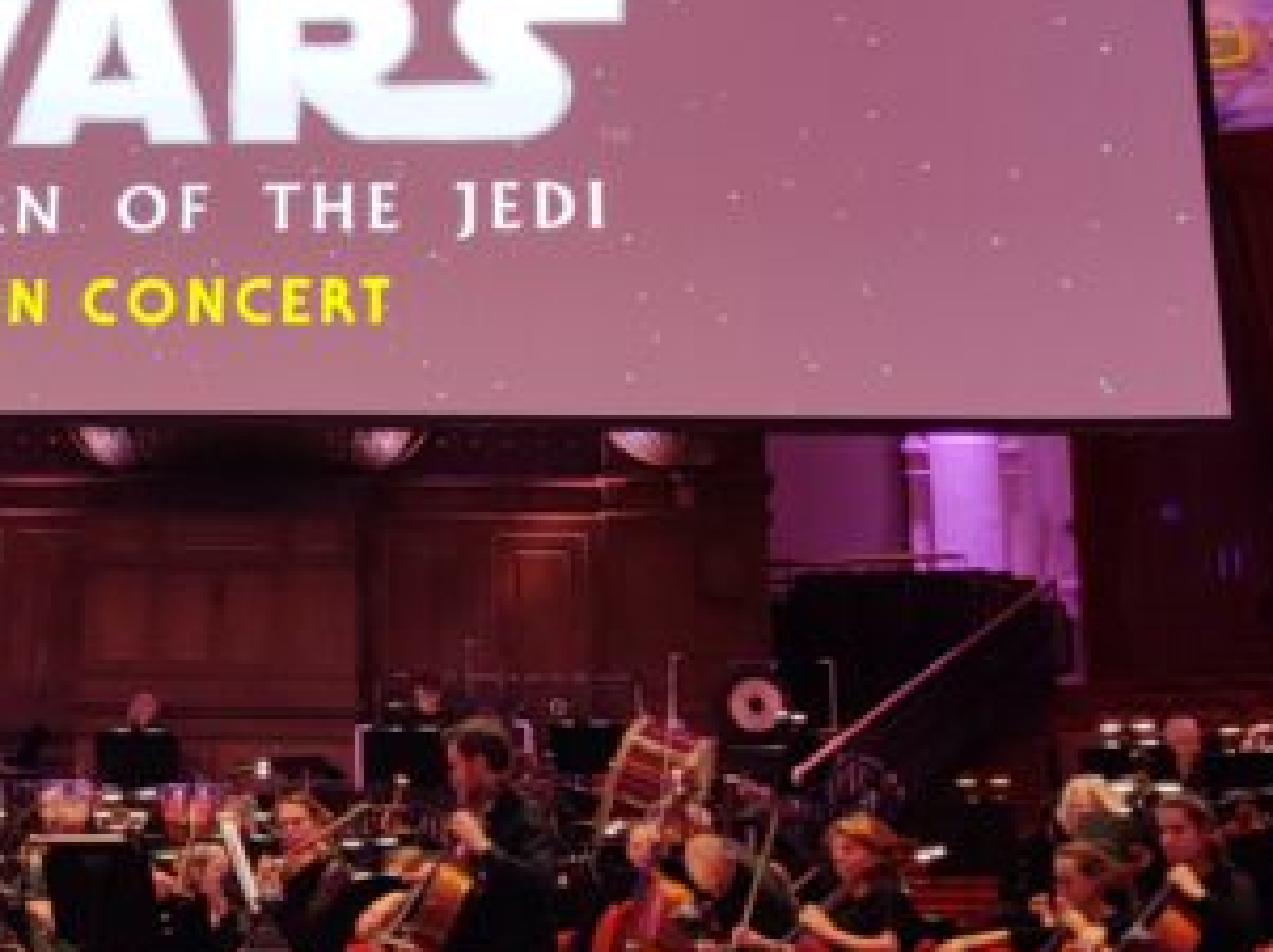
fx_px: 3379
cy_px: 21
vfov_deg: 15.8
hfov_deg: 20.7
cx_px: 17
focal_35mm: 92
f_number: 1.65
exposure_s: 1/33
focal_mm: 4.75
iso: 320
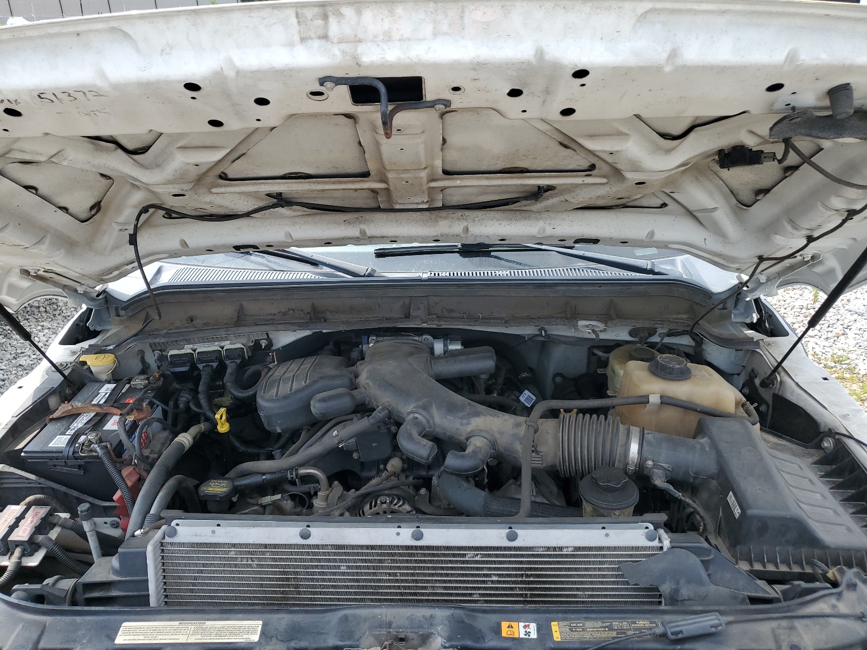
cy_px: 325
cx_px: 434
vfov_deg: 53.1
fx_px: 651
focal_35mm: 26
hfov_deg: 67.3
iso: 50
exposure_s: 1/1111
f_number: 1.5
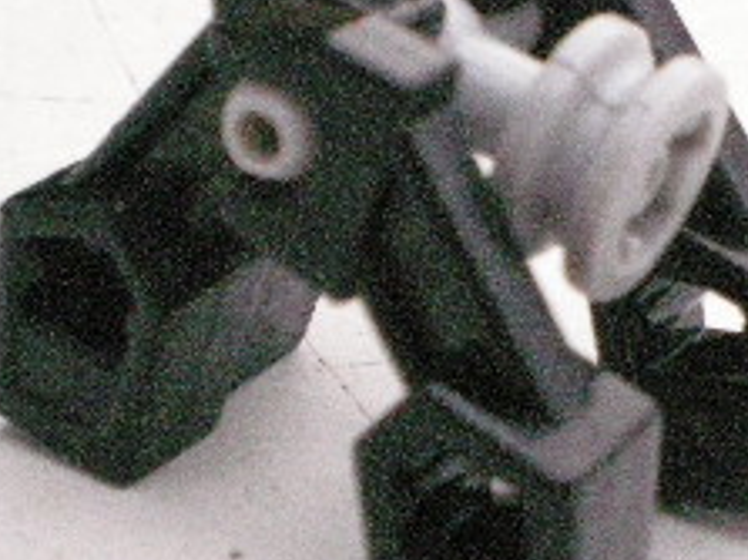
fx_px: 2354
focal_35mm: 109
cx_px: 429
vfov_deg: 13.6
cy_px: 332
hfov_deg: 18.0
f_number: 4.6
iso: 1000
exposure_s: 1/1000
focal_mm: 6.3
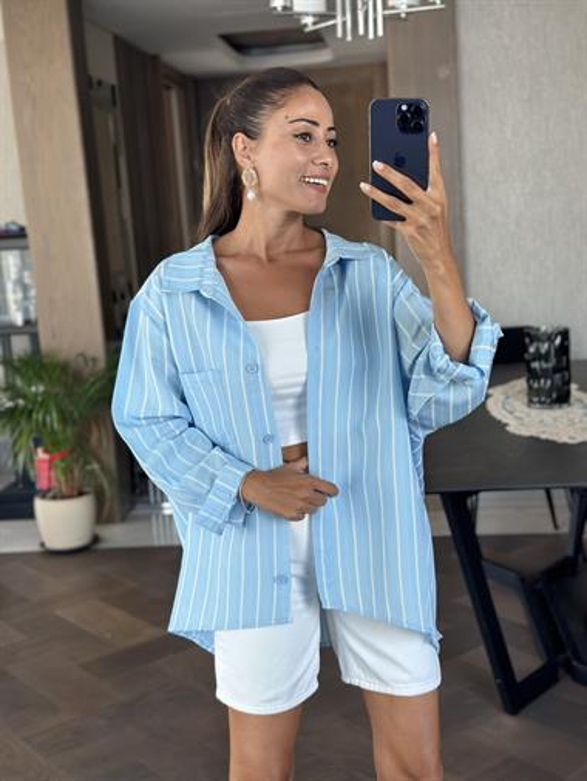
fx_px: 1084
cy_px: 390
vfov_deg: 39.6
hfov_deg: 30.3
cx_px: 294
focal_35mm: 48
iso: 125
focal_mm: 6.86
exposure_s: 1/75
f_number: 1.78
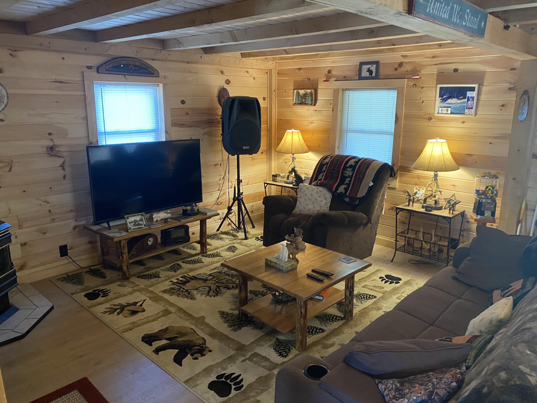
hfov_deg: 67.3
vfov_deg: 53.1
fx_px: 403
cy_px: 202
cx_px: 268
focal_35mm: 26
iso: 400
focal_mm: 4.25
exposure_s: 1/30
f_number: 1.8
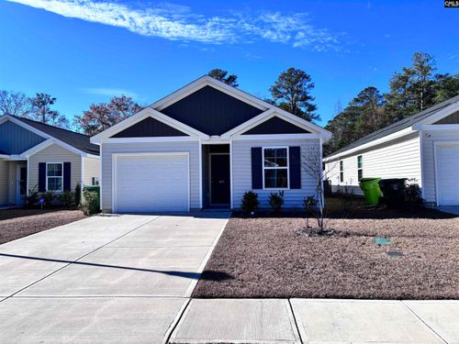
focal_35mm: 26
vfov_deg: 53.1
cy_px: 172
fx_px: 345
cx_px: 230
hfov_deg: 67.3
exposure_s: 1/3205
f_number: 1.6
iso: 50
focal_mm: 5.96
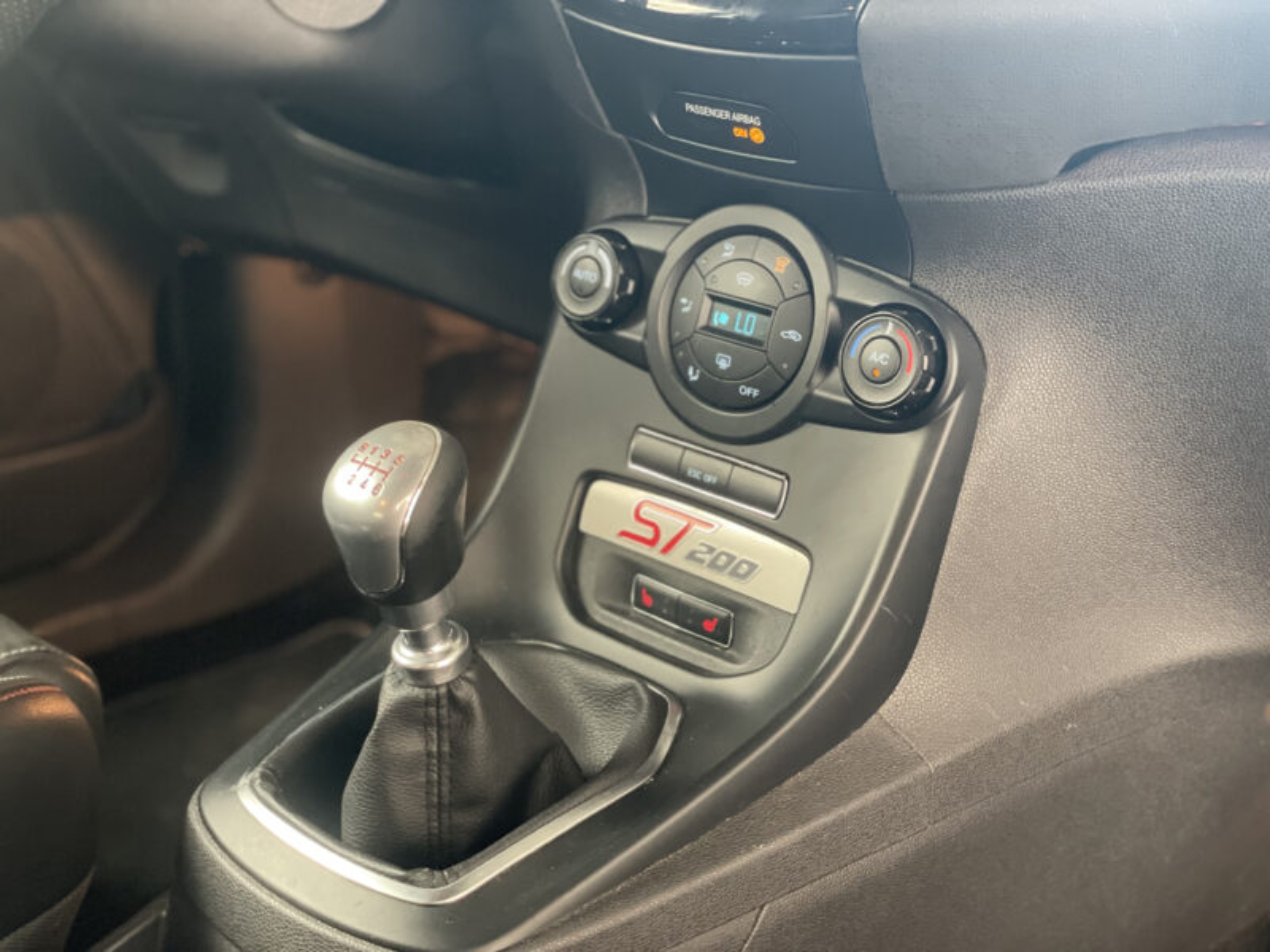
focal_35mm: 52
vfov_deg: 28.0
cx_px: 635
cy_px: 476
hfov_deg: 36.8
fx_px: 1908
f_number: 2
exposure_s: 1/28
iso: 500
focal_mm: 6
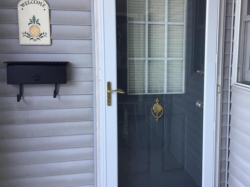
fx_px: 303
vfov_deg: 34.3
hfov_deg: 44.5
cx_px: 155
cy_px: 86
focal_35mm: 42
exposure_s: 1/60
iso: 32
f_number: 2.4
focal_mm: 3.3
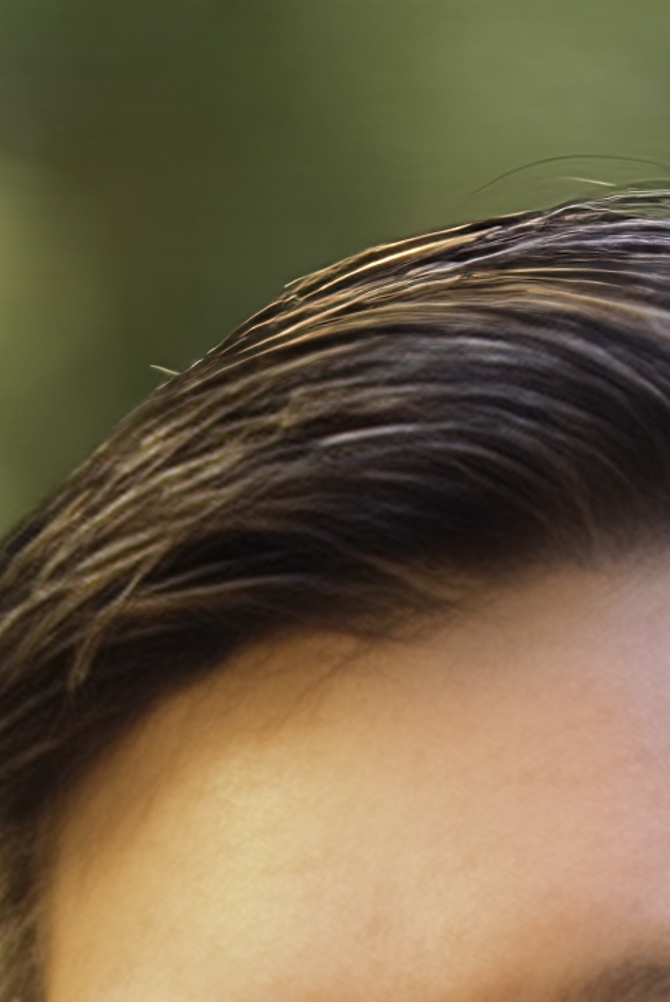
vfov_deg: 2.4
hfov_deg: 1.6
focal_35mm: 857
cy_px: 1779
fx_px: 23850
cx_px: 695
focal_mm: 155
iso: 100
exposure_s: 1/200
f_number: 2.8
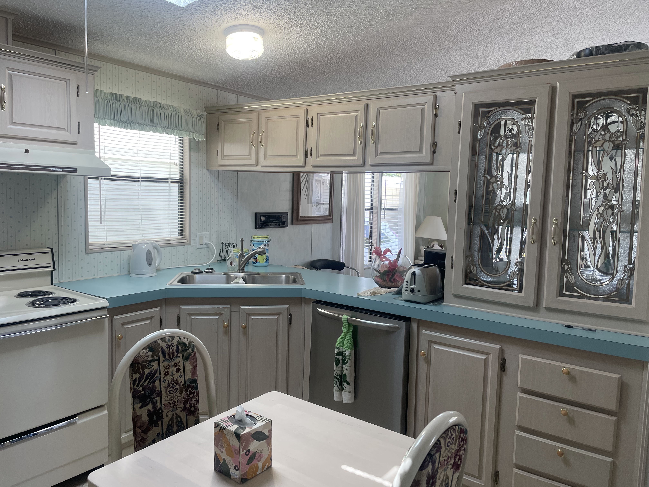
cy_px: 244
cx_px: 324
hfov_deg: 67.3
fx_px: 487
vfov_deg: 53.1
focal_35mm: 26
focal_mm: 4.2
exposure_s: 1/120
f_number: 1.6
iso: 64
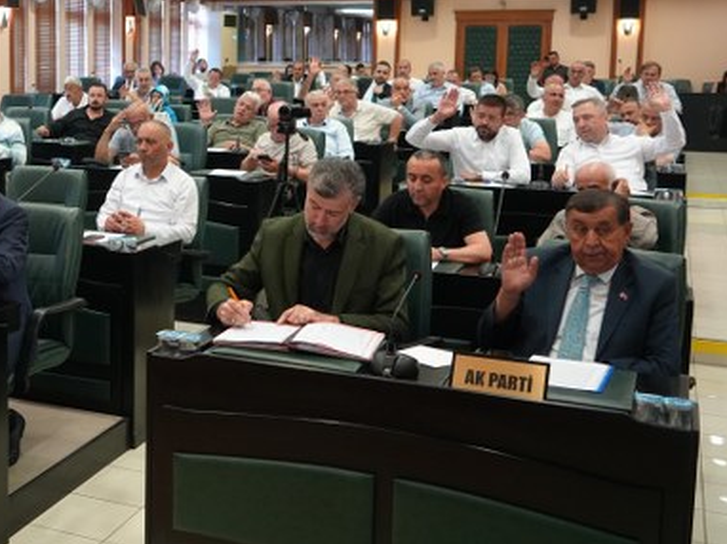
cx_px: 126
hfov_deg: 36.6
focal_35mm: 50
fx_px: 1049
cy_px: 189
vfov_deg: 28.9
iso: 5000
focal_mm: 31
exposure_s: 1/160
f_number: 4
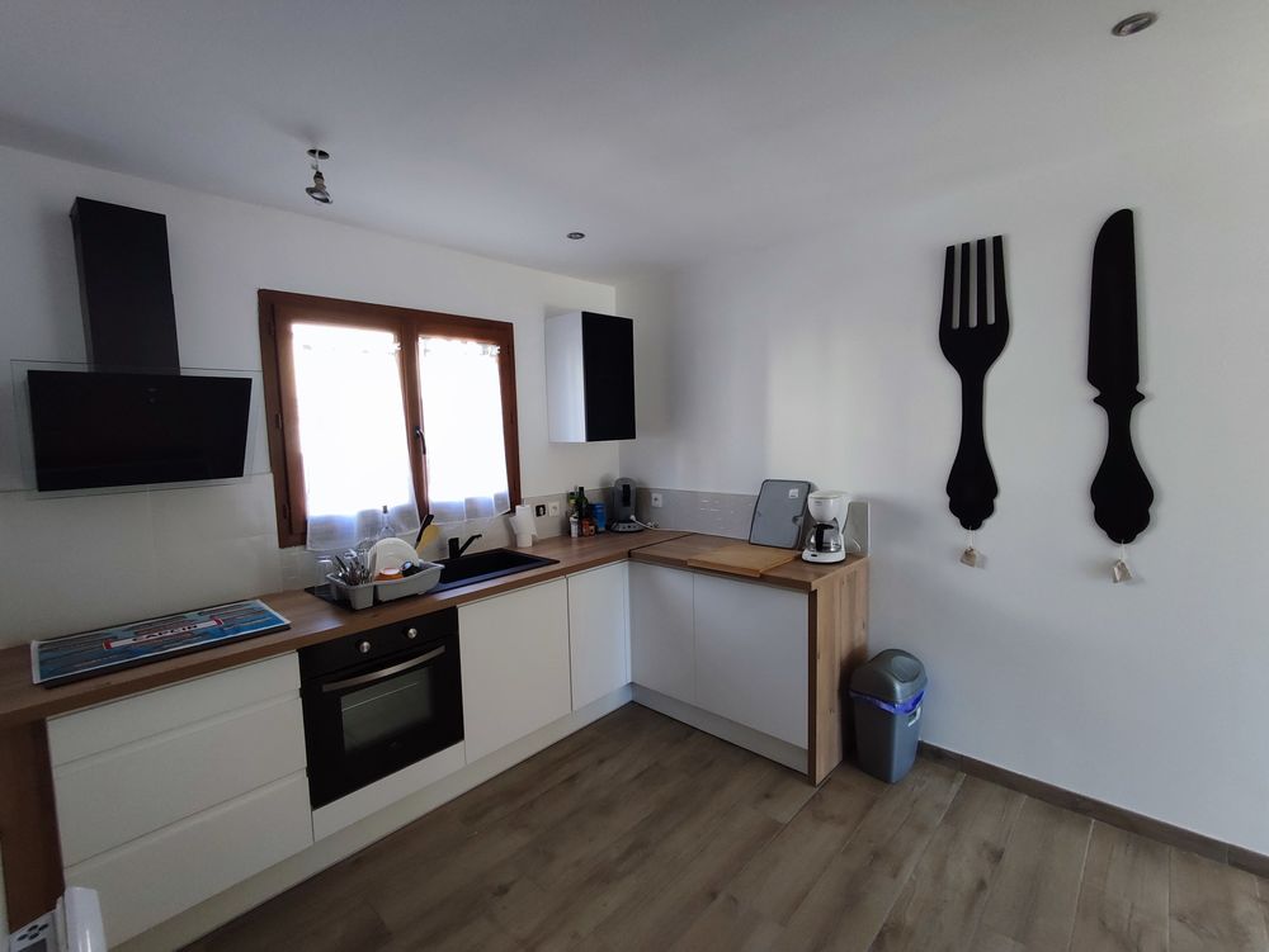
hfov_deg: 94.5
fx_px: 587
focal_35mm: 16
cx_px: 634
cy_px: 476
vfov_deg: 78.2
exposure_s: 1/100
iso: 267
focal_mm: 1.65
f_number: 2.2
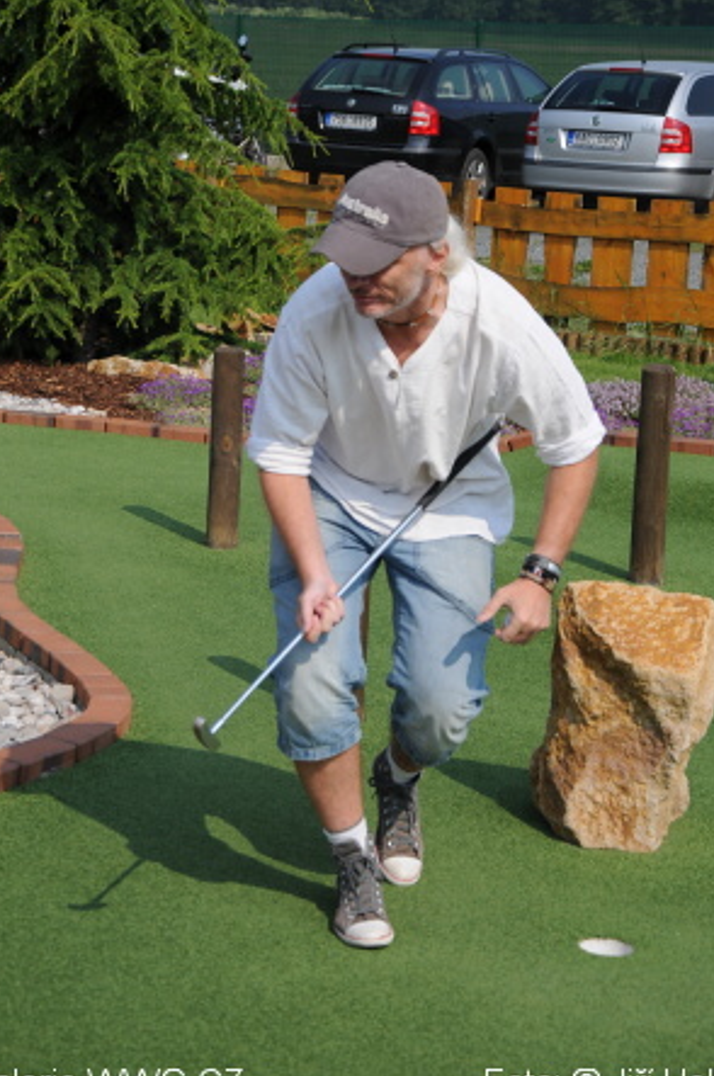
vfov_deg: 23.1
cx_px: 364
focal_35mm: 88
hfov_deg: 15.5
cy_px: 500
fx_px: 2626
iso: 200
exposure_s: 1/1000
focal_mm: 52
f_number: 7.1
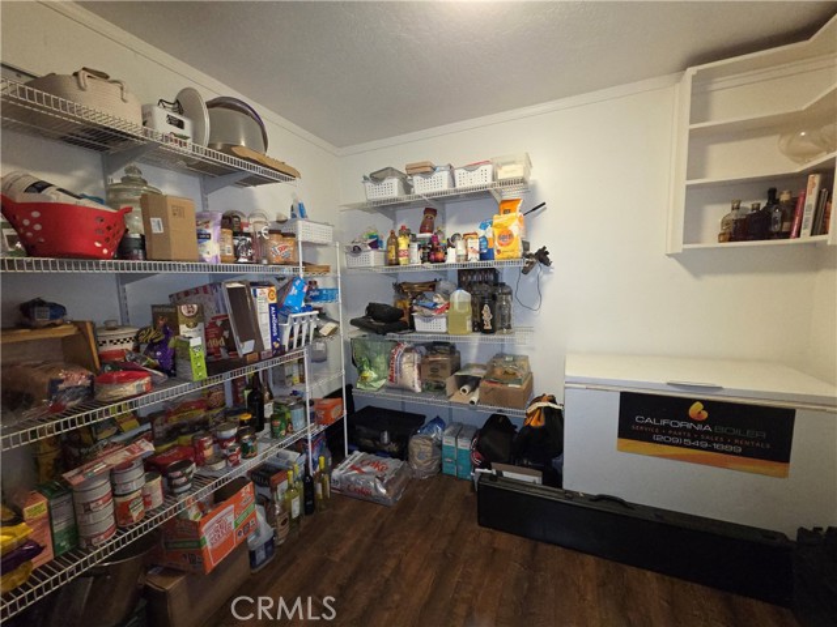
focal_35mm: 13
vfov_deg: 89.9
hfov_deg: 106.2
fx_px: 314
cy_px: 314
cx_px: 418
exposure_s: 1/60
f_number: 2.2
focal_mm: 2.2
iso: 320
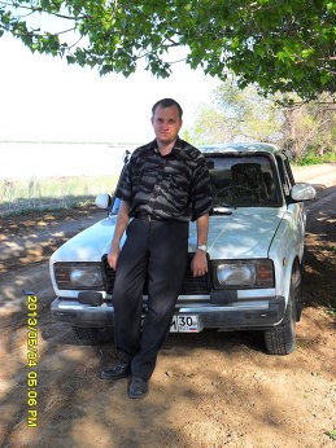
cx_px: 168
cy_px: 224
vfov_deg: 43.0
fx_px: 570
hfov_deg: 32.8
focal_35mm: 44
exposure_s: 1/250
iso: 100
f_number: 4.5
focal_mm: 7.8
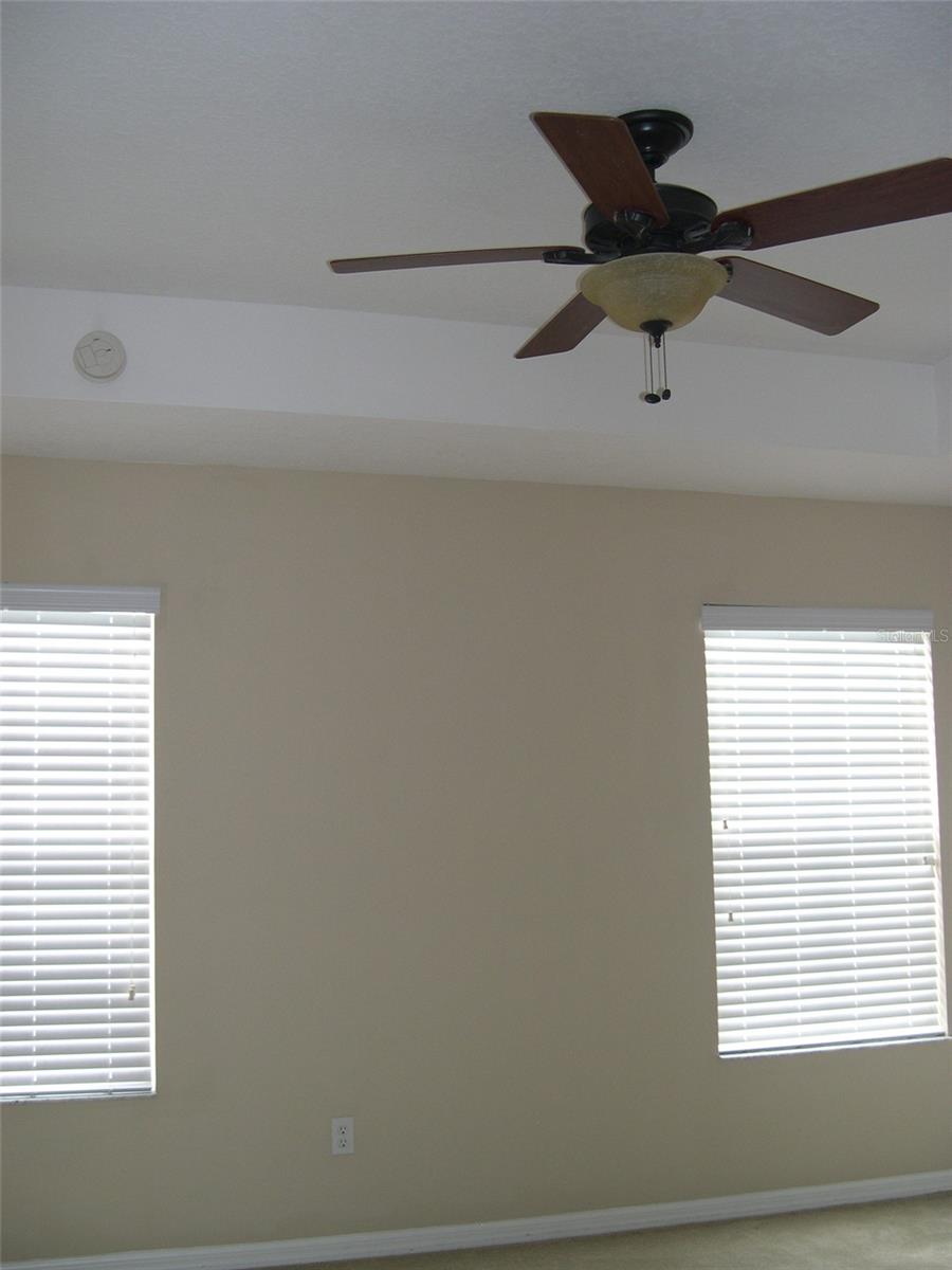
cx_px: 476
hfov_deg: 37.7
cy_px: 635
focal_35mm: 38
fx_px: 1393
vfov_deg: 49.0
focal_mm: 8
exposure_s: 1/30
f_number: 2.8
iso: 100
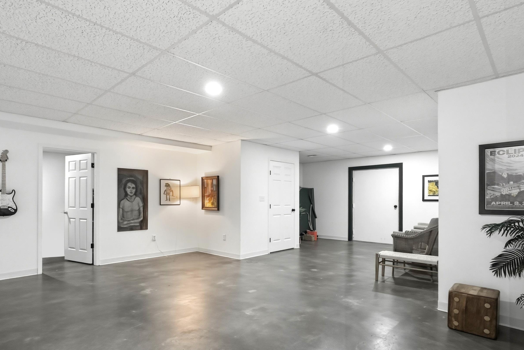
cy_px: 203
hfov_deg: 82.1
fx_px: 300
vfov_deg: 60.1
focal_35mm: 21
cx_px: 245
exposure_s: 1/640
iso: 3200
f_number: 5
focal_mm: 16.5
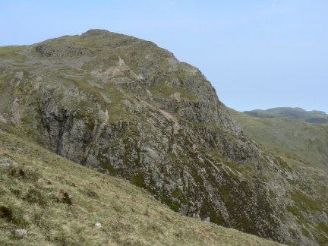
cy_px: 123
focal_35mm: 36
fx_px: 341
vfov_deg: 39.7
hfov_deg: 51.4
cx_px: 164
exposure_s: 1/400
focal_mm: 6
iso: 80
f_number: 6.3
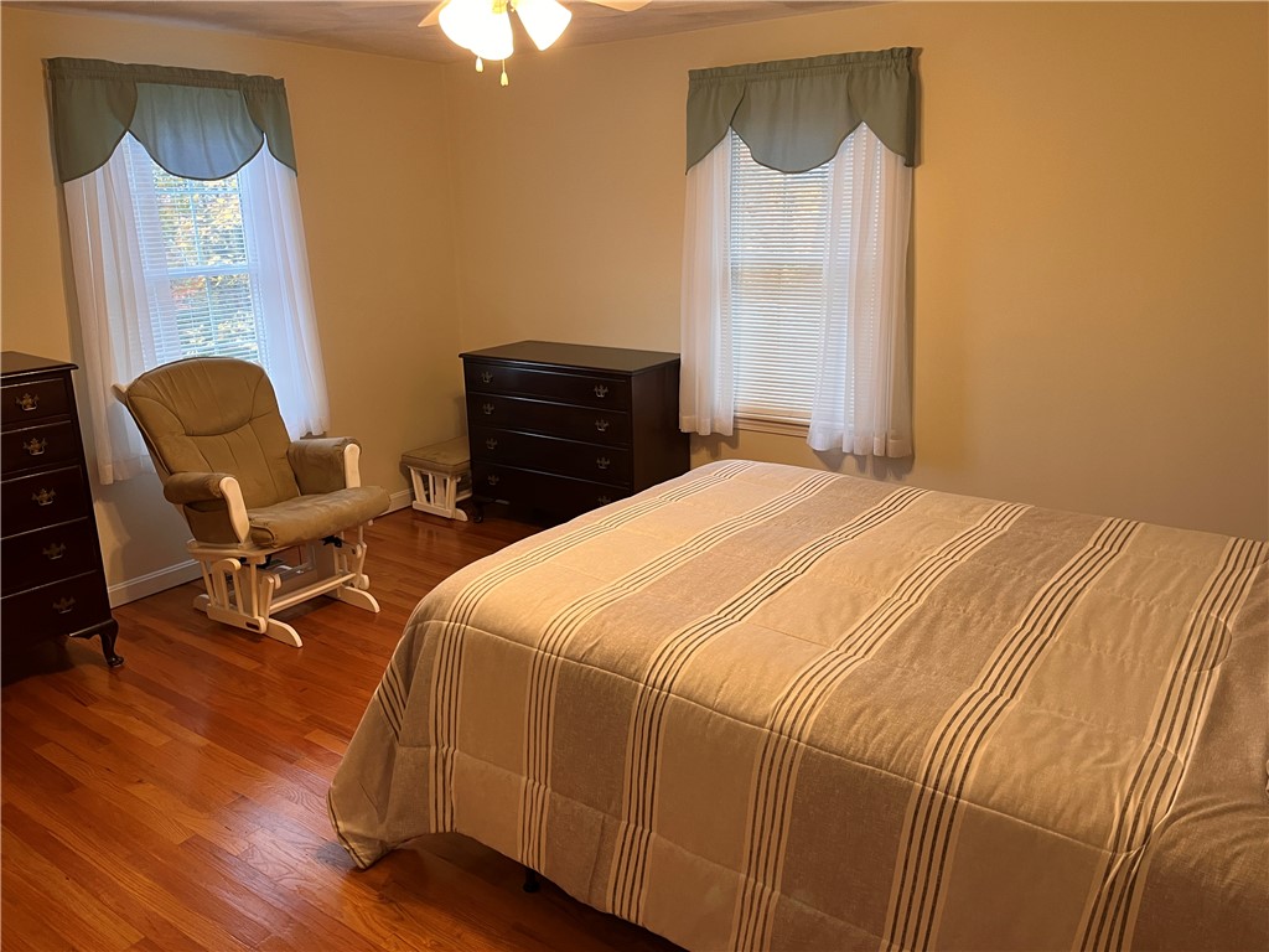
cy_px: 476
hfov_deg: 67.3
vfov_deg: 53.1
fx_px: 953
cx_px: 634
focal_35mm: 26
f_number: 1.6
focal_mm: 5.1
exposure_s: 1/60
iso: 125
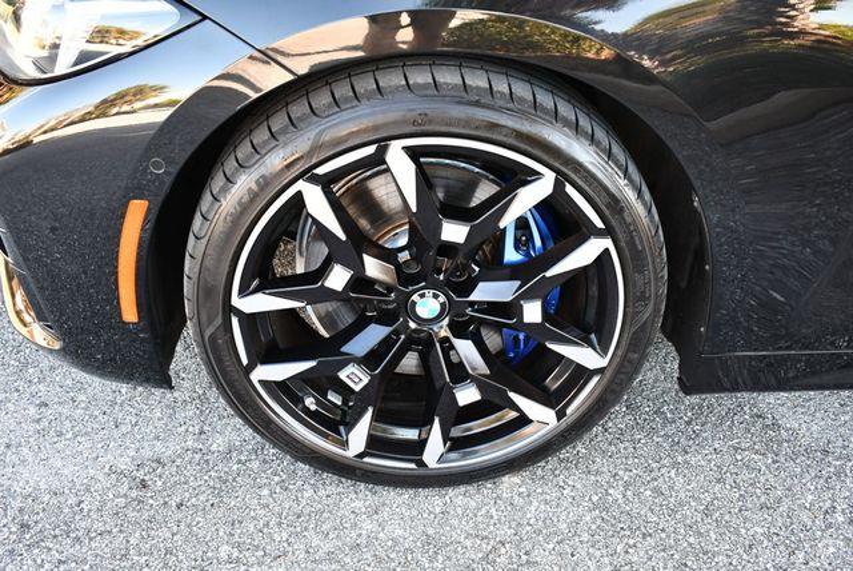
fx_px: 854
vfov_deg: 36.9
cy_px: 286
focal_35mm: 36
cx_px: 426
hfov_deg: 53.1
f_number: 3.5
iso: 800
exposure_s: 1/250
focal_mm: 18
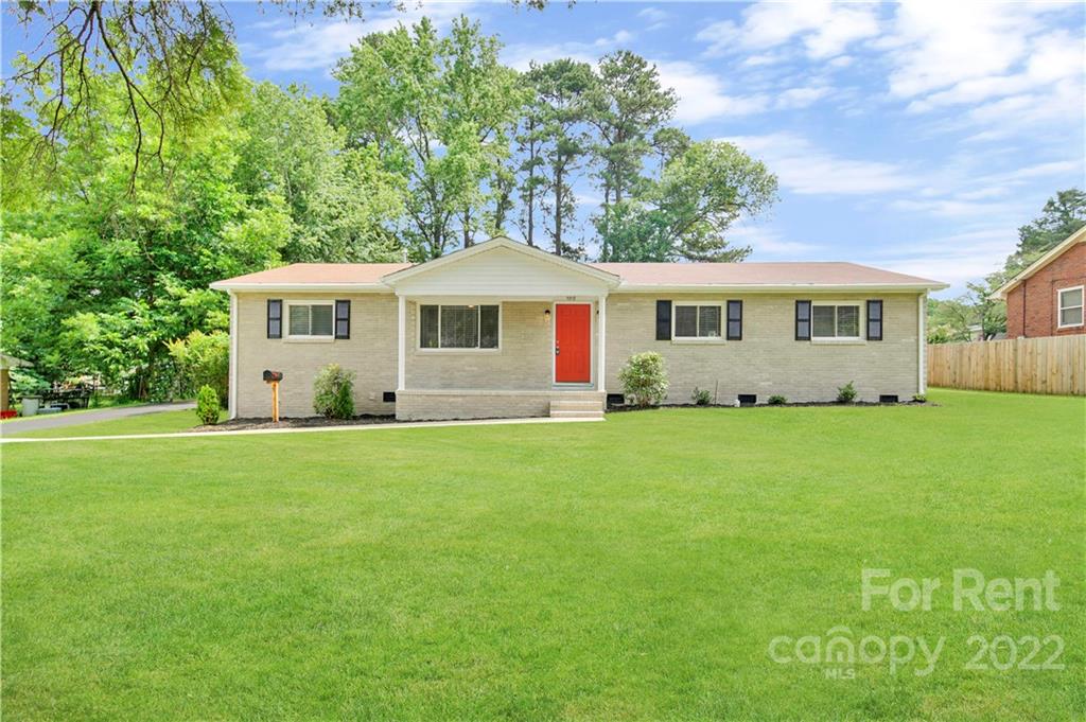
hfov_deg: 93.3
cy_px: 361
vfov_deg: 70.3
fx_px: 512
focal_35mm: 17
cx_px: 543
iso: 160
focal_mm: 17
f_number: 7.1
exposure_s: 1/160
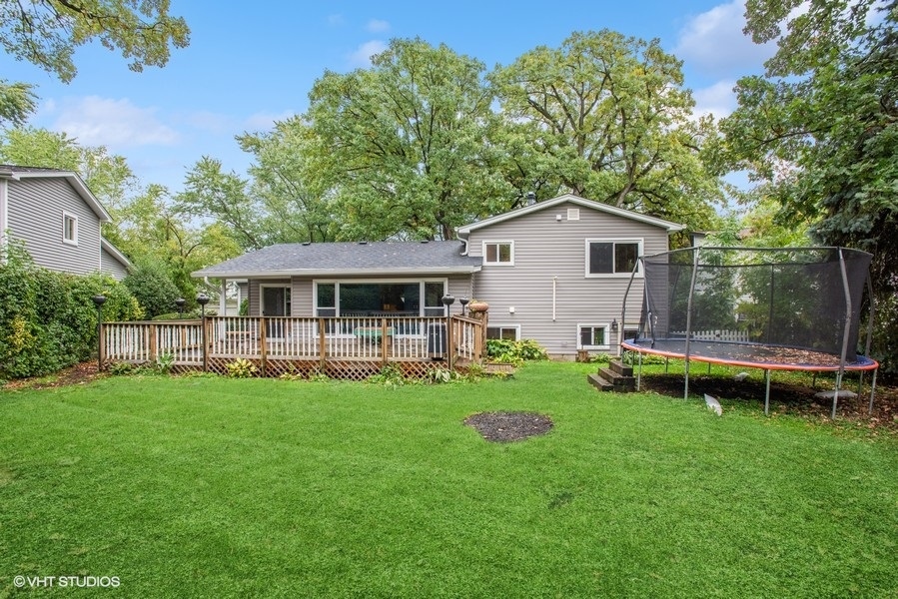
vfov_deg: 70.5
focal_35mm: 17
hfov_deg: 93.3
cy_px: 300
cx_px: 449
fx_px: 424
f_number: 8
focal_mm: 17
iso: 400
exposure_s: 1/160
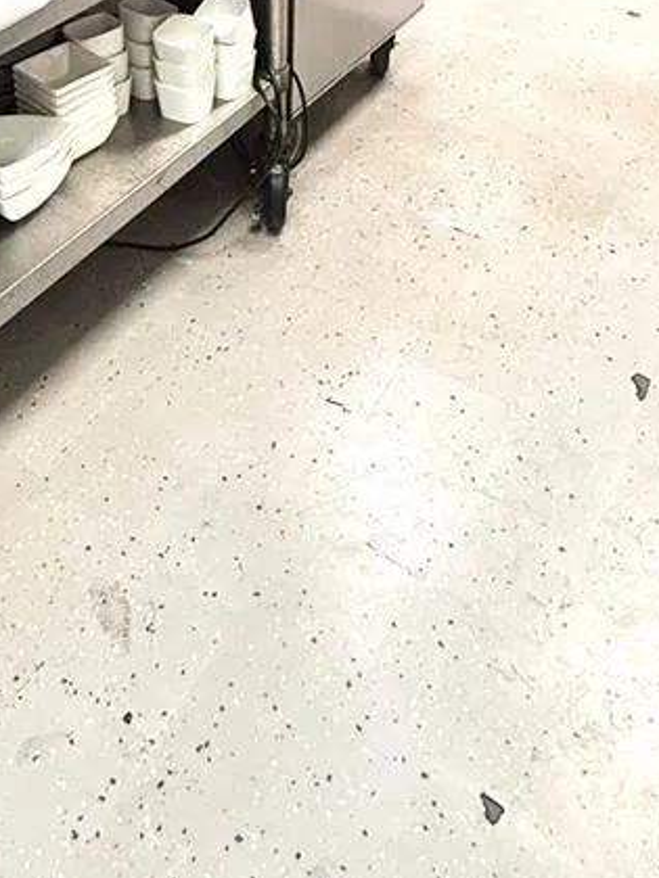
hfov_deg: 35.6
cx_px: 220
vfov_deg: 36.2
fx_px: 1015
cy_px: -178
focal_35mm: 40
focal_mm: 2.22
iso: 200
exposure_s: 1/120
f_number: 2.2
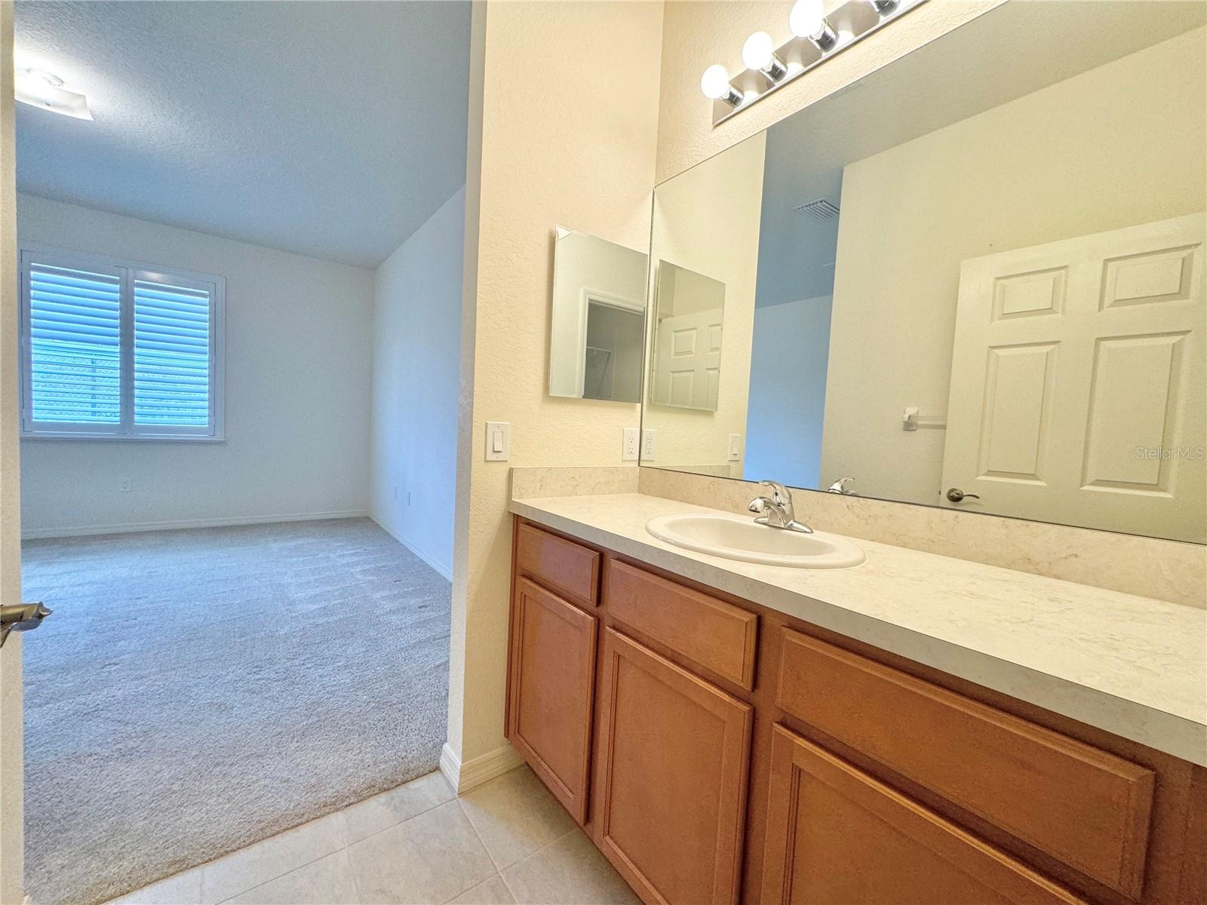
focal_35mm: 14
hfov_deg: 102.1
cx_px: 604
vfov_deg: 85.7
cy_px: 452
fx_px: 488
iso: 160
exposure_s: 1/120
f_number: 2.2
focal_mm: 2.22
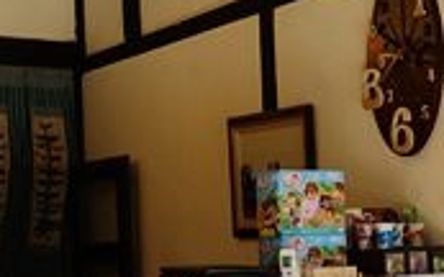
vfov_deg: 14.1
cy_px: 212
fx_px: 1113
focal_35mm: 92
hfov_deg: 22.5
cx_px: 293
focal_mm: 8.8
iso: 400
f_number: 3.5
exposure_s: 1/250
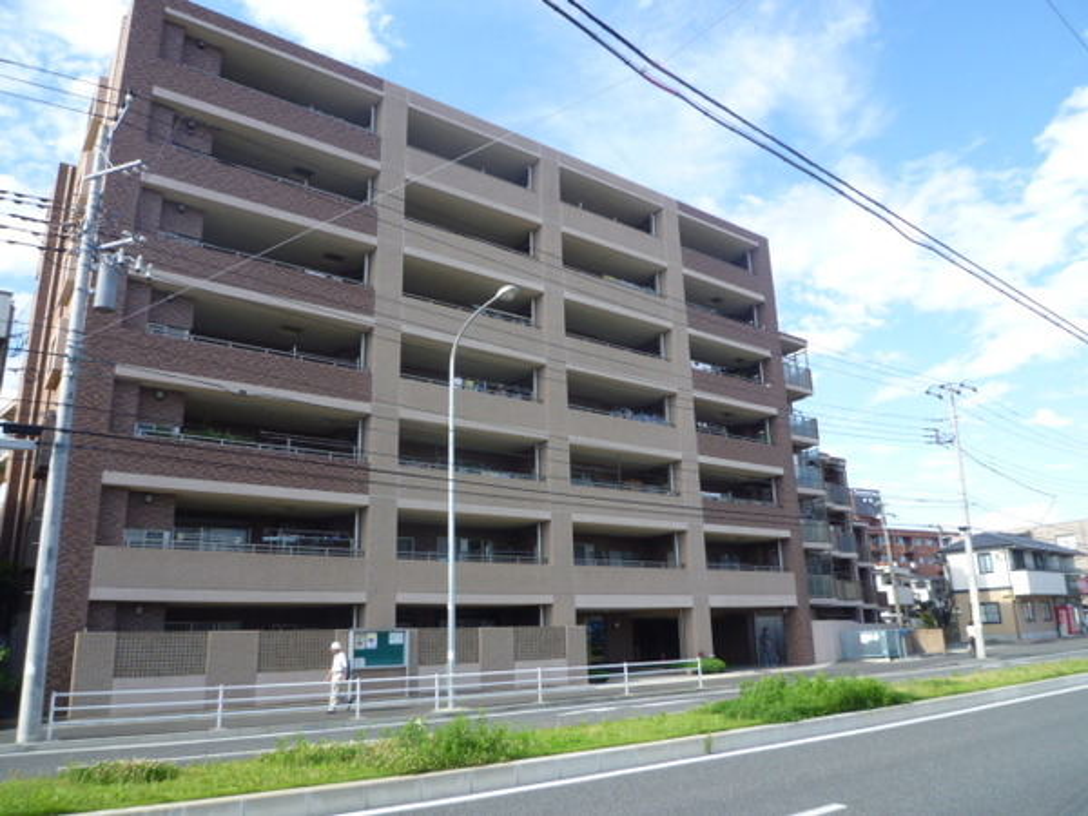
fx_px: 786
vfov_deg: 54.9
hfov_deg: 69.4
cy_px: 408
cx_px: 544
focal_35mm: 25
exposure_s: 1/200
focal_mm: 4.5
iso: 80
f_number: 4
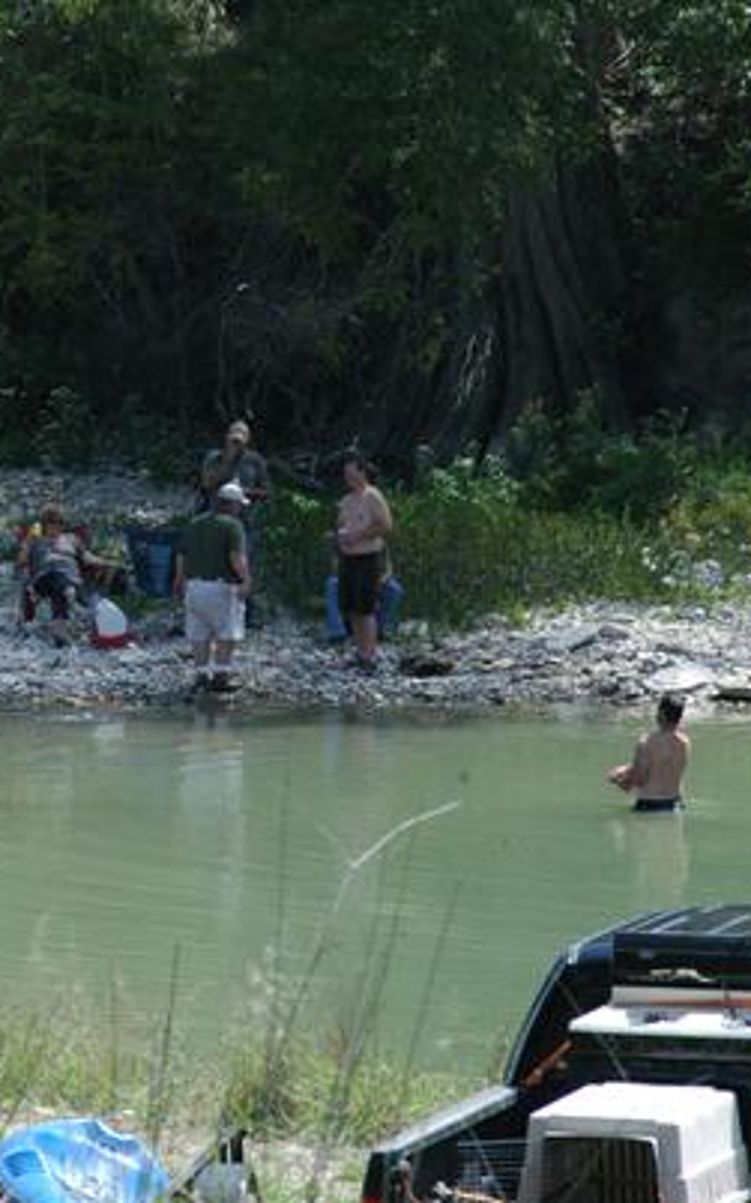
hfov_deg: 4.3
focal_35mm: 304
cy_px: 588
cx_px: 27
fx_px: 9956
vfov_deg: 6.9
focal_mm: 125
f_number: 9
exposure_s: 1/1250
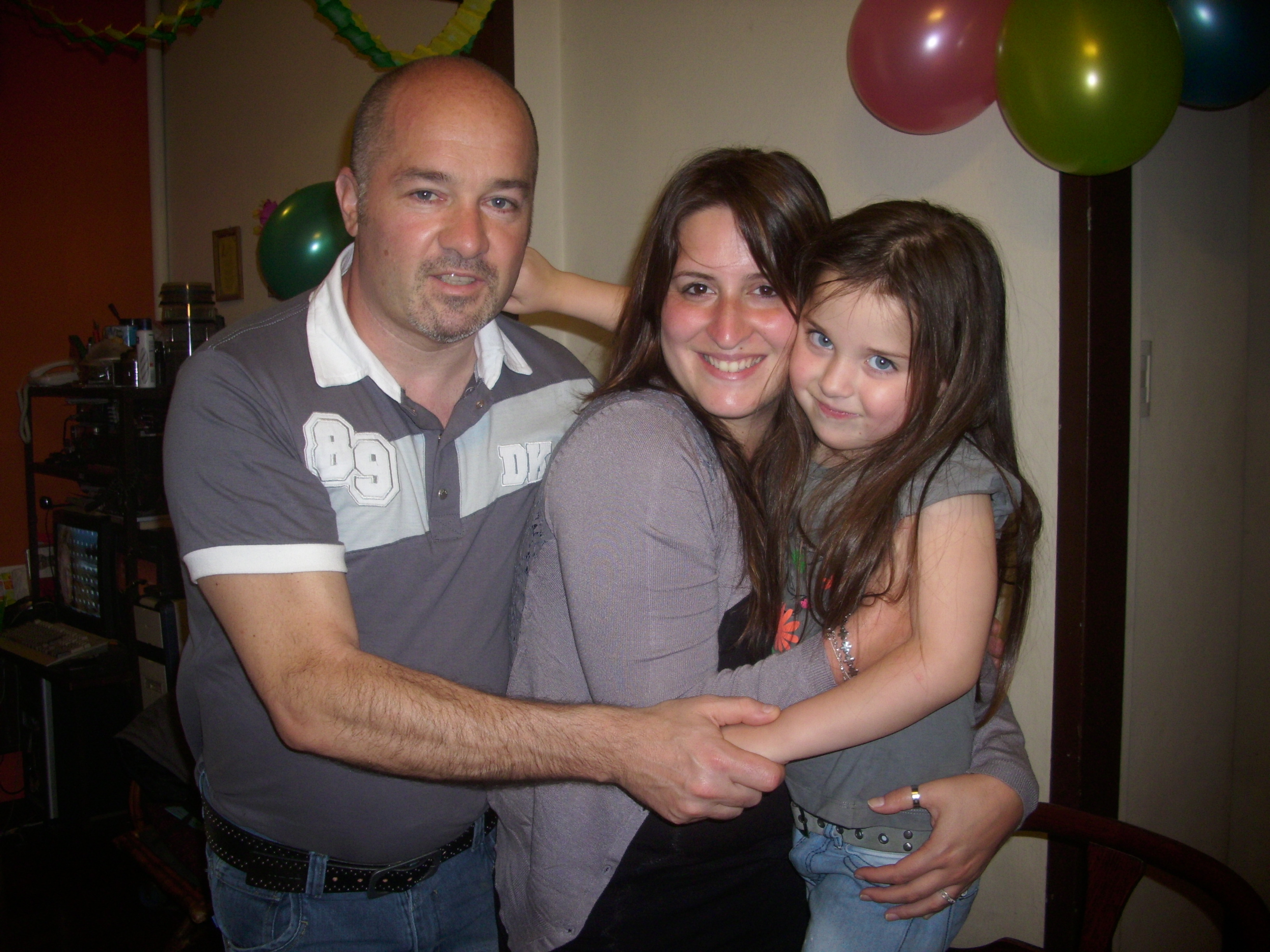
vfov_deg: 45.4
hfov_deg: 58.4
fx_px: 1137
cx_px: 635
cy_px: 476
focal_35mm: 31
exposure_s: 1/30
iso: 50
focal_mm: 6.2
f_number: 2.8
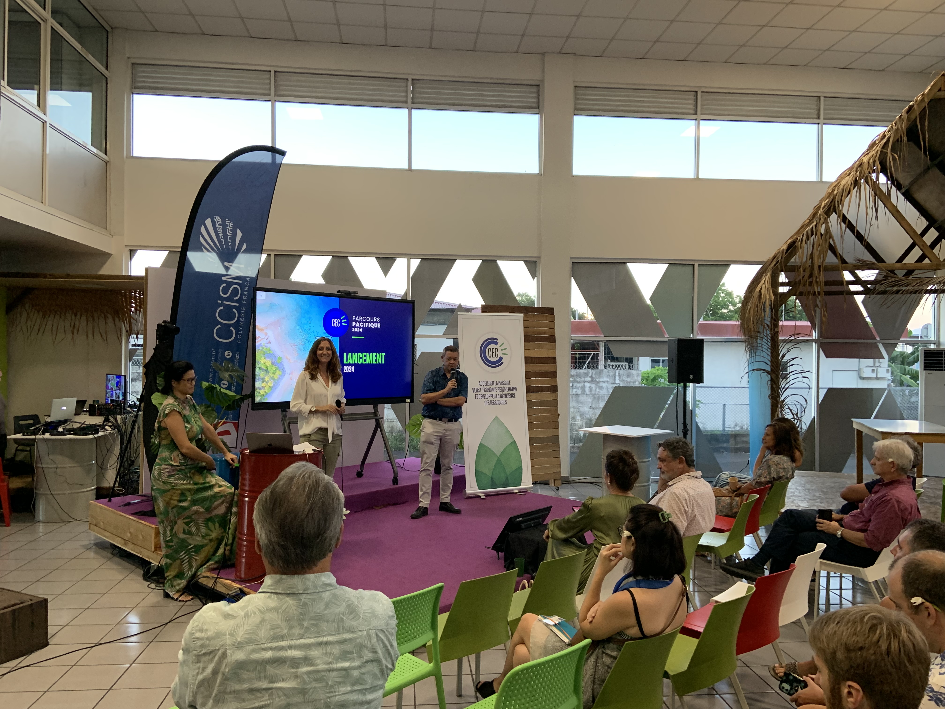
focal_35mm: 26
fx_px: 710
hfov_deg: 67.3
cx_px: 472
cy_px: 354
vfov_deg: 53.1
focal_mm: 4.25
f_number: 1.8
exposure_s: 1/60
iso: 200
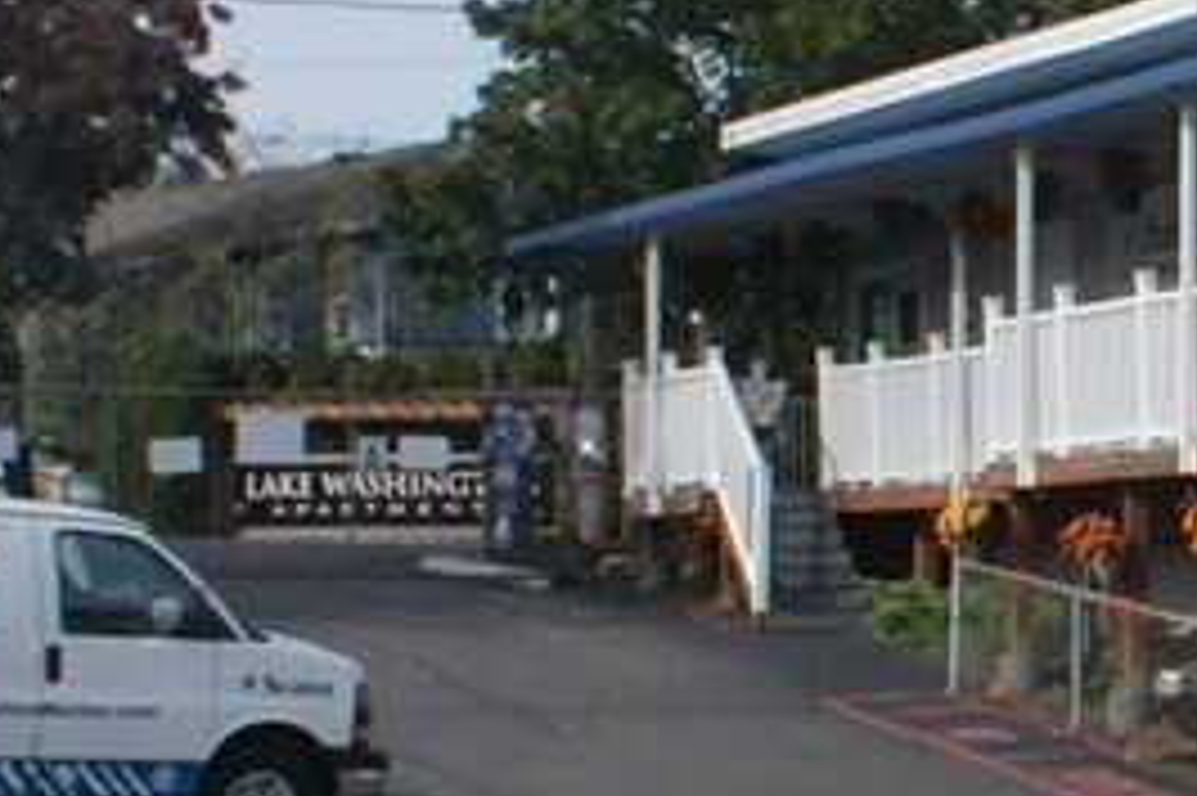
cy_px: 499
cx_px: 2740
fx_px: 5715
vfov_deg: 8.0
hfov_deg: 10.5
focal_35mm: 172
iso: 100
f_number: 10
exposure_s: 1/160
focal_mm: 18
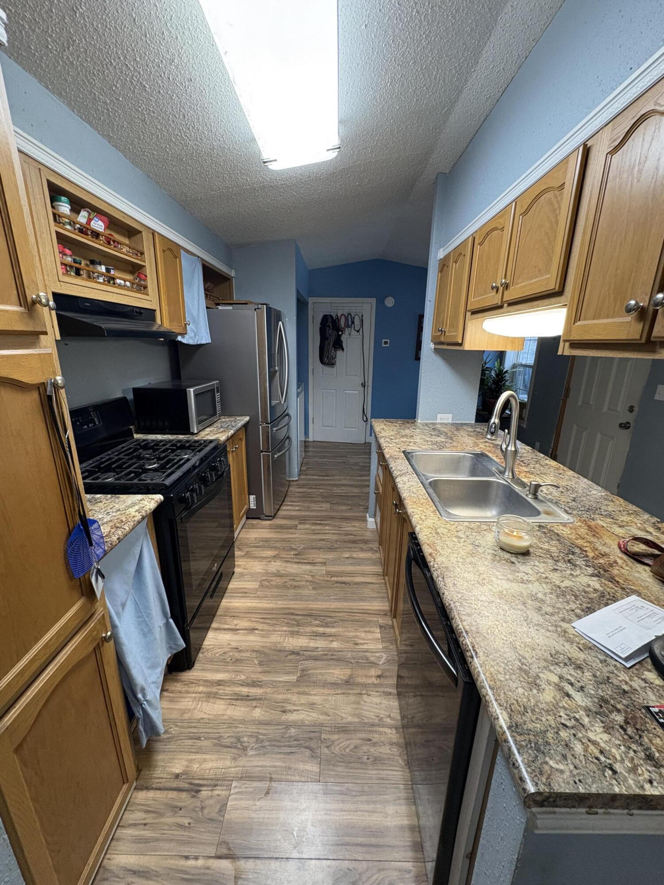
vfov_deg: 102.1
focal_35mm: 14
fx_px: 358
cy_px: 442
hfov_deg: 85.7
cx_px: 332
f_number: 2.2
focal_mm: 2.22
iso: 320
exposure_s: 1/60
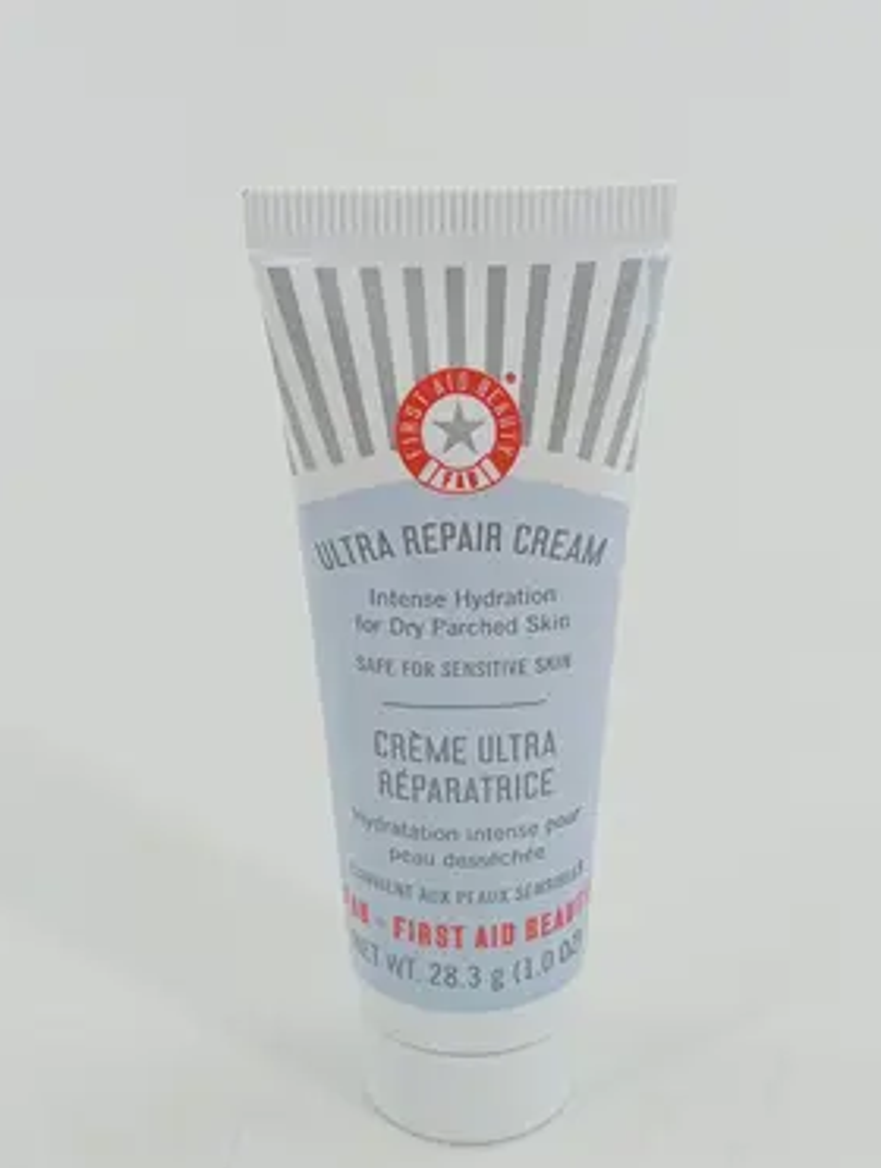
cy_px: 623
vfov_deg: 59.8
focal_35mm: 30
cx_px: 456
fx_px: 1014
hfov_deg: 47.0
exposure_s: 1/100
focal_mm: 4.22
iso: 68
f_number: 1.8
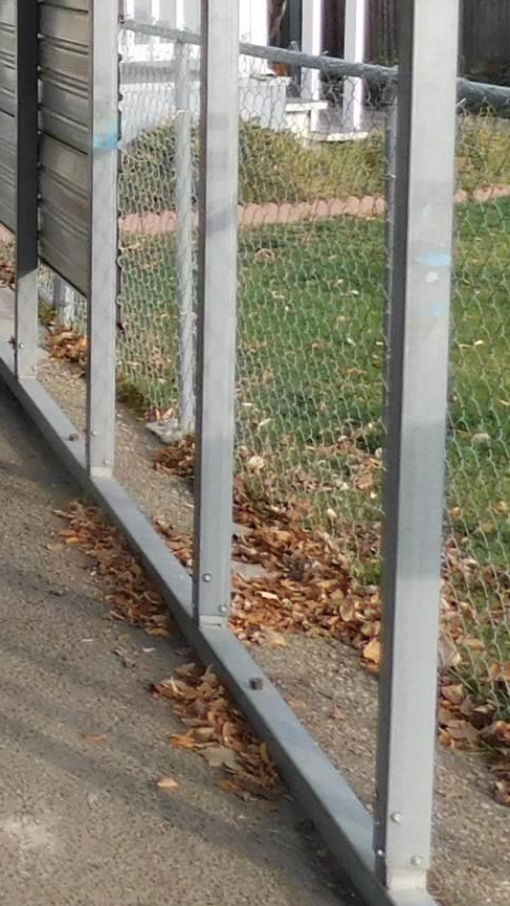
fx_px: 2138
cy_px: 114
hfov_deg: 11.1
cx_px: -777
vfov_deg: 23.4
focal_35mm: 89
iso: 125
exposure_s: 1/500
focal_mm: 4
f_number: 3
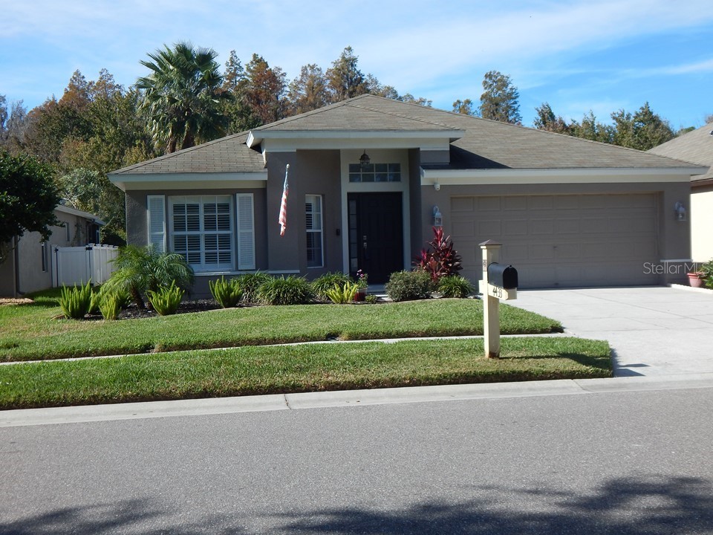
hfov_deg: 43.9
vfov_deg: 33.6
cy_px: 268
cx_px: 356
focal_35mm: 43
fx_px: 886
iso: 125
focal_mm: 7.7
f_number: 3.6
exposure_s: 1/1250
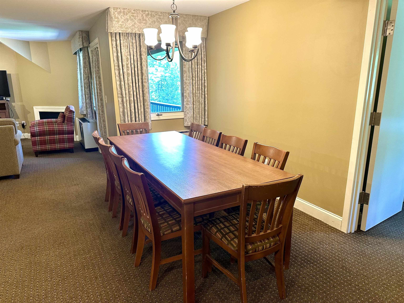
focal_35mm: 24
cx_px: 202
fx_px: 280
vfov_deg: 56.8
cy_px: 152
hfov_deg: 71.6
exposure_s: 1/60
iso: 250
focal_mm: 6.86
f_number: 1.78
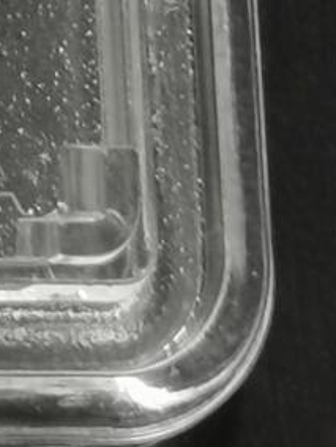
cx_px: -685
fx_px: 5824
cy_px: -929
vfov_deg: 4.2
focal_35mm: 451
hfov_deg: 3.2
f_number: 1.8
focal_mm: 5.58
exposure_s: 1/100
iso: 64
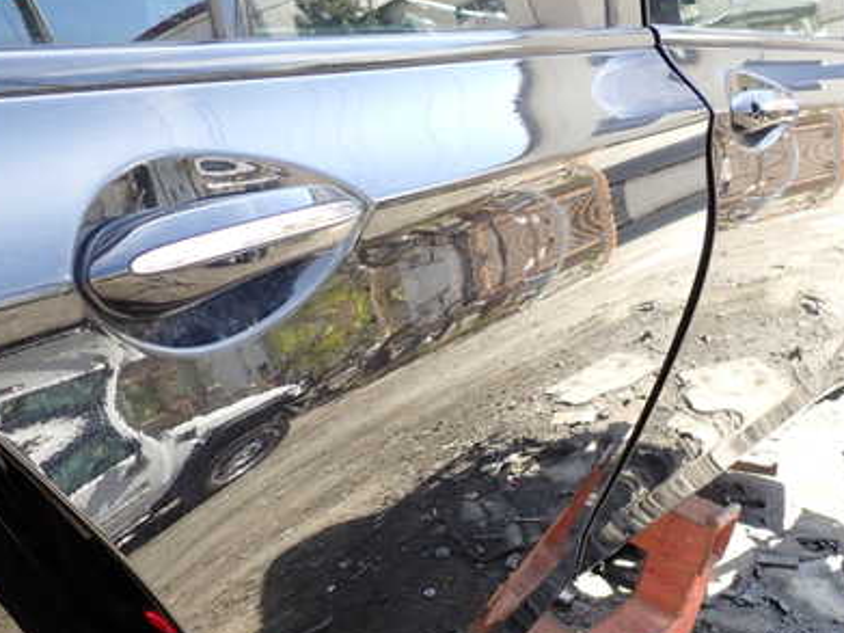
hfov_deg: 40.7
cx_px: 272
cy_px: 441
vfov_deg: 31.2
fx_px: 1121
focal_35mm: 46
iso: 100
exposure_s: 1/80
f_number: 3.2
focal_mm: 5.4
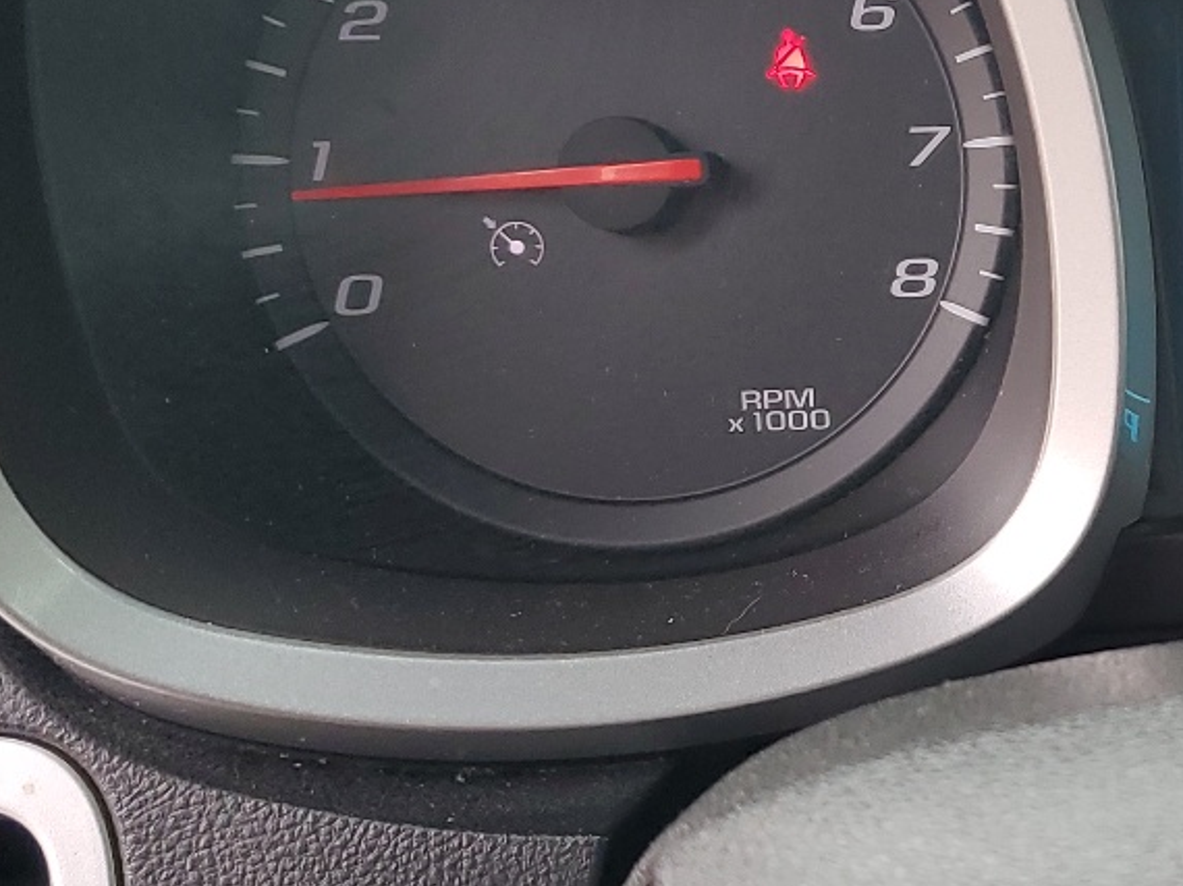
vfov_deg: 20.1
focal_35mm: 73
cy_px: 355
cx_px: 1359
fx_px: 2494
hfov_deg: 24.5
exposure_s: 1/120
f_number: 1.5
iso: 56
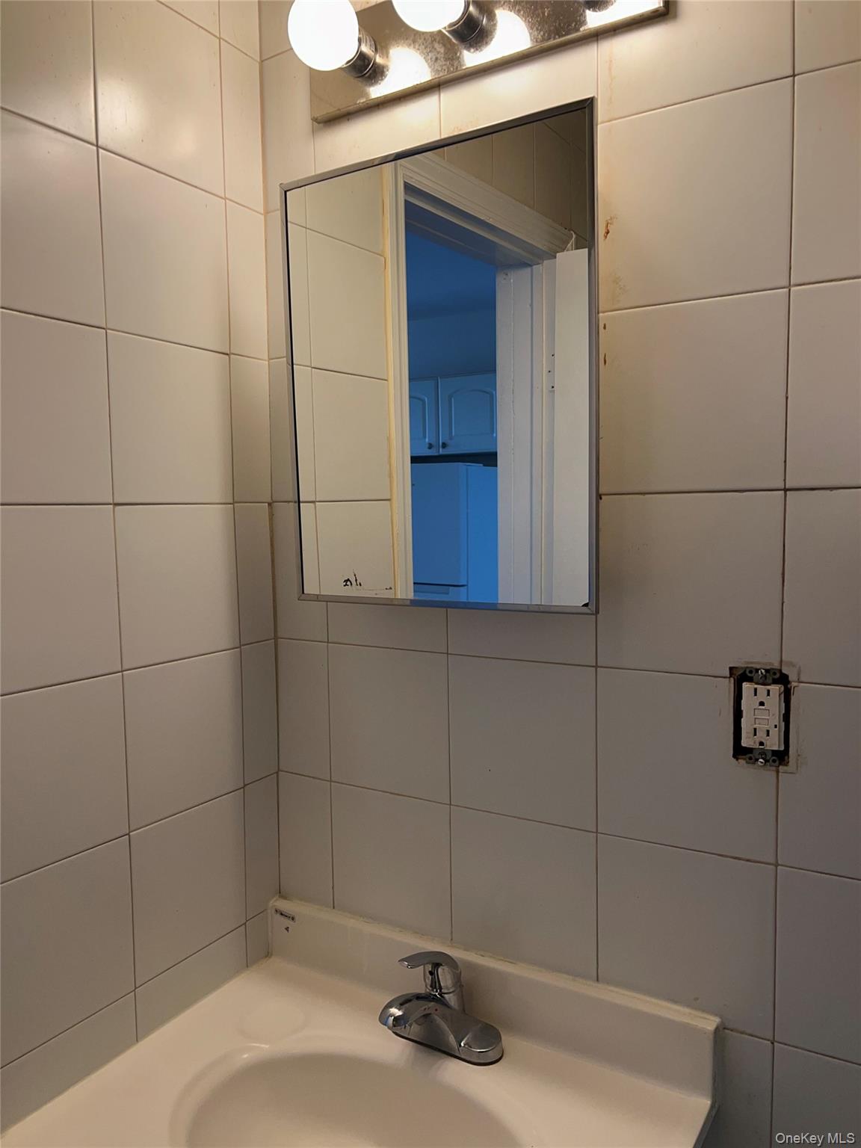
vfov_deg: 67.3
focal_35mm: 26
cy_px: 574
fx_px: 862
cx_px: 430
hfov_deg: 53.1
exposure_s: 1/120
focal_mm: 5.7
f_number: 1.5
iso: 50
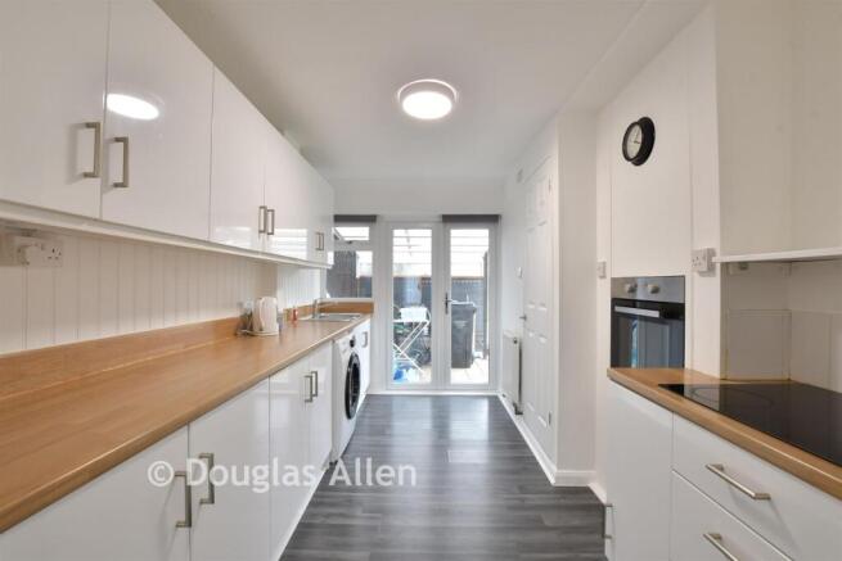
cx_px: 421
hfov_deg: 100.4
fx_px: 351
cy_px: 280
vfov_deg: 77.4
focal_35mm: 15
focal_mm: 10
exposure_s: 1/13
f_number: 8
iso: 500
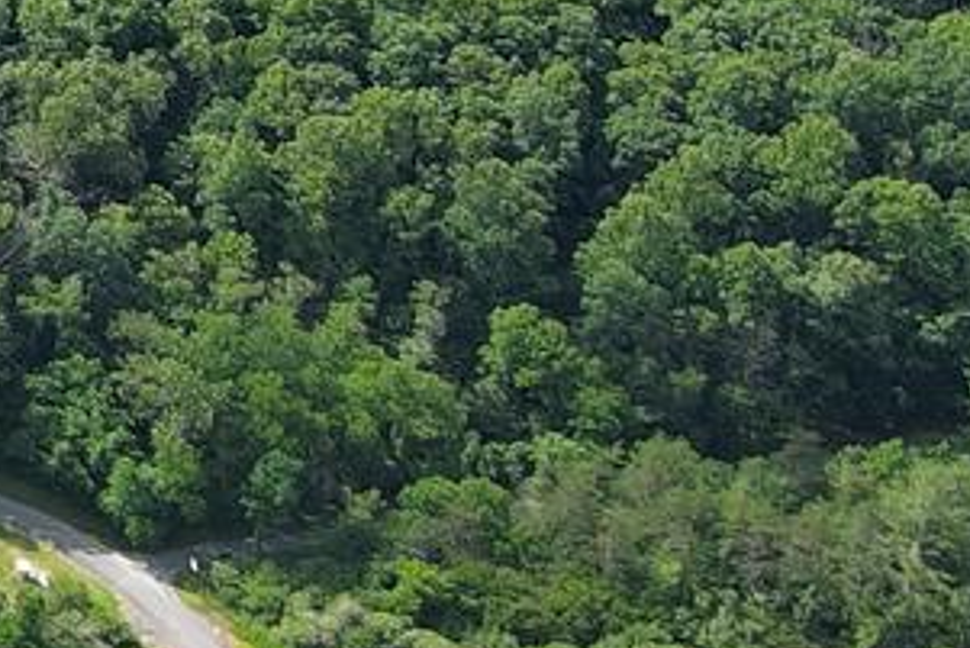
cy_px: -456
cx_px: -1882
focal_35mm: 197
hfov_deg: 8.7
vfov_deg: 6.8
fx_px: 5310
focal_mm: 10.57
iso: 100
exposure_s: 1/596
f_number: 2.8
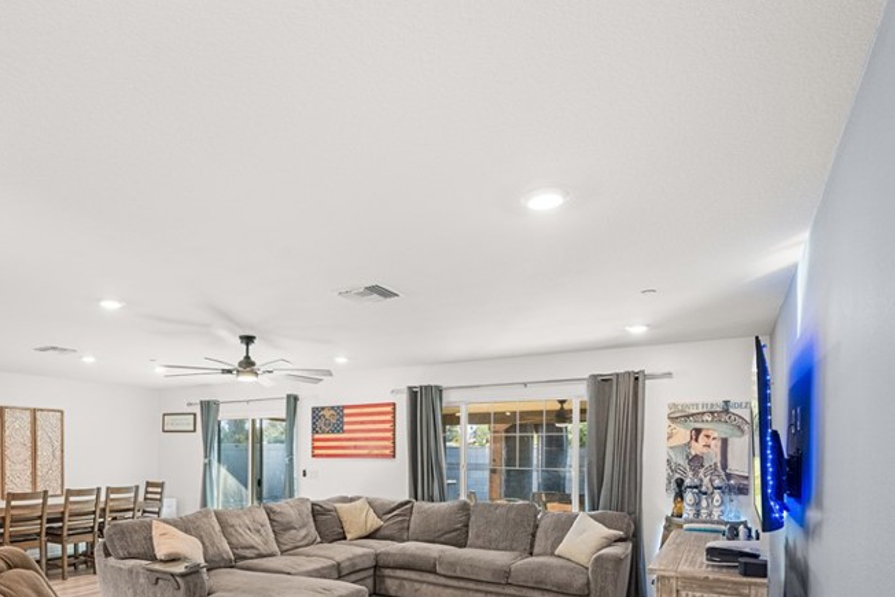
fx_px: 547
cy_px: 459
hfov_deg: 77.4
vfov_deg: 54.2
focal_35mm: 22
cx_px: 347
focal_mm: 14
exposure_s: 1/20
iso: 2500
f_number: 8
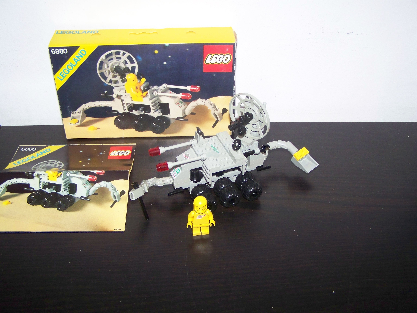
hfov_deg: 49.0
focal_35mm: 38
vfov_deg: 37.7
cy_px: 156
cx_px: 208
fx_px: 458
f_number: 2.8
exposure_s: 1/30
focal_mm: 6.3
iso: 200
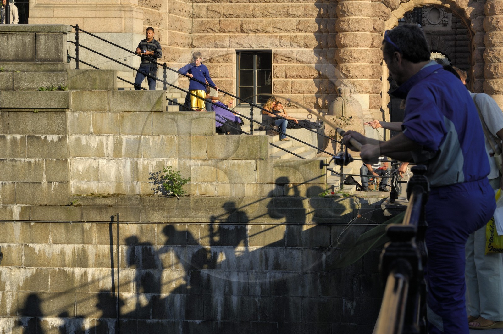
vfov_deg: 13.0
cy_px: 167
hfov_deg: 19.5
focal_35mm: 105
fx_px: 1465
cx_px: 252
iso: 100
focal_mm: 70
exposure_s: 1/125
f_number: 11
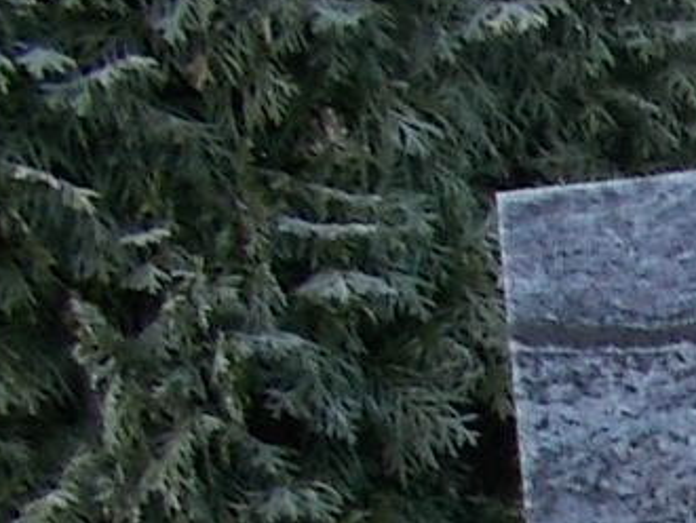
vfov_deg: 10.8
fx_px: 2535
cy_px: 1050
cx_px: 1597
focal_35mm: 126
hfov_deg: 12.6
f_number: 3.2
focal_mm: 4.6
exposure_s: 1/80
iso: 80
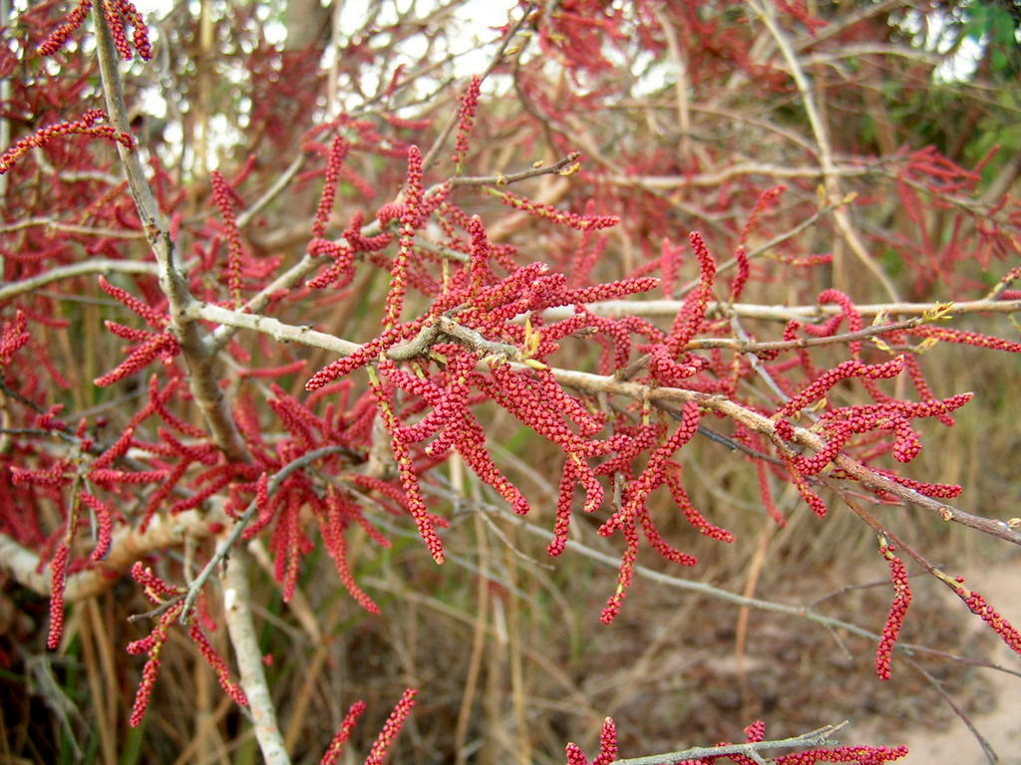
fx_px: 1121
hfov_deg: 49.0
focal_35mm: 38
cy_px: 382
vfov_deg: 37.7
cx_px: 510
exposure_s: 1/50
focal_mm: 6.3
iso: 50
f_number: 2.8
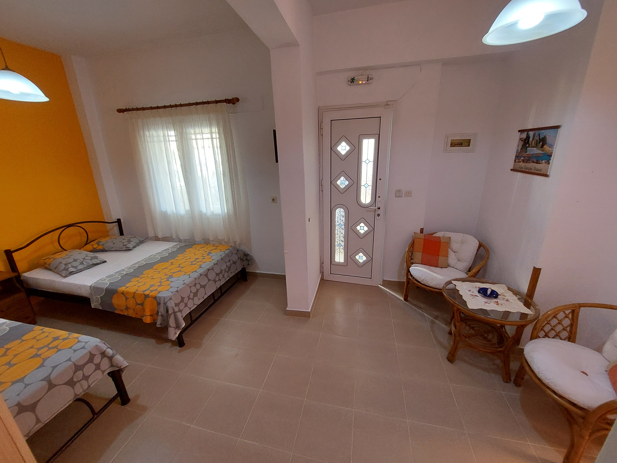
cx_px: 308
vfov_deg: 89.9
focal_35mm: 13
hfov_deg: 106.2
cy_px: 232
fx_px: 232
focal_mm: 1.74
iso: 320
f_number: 2.2
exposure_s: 1/33
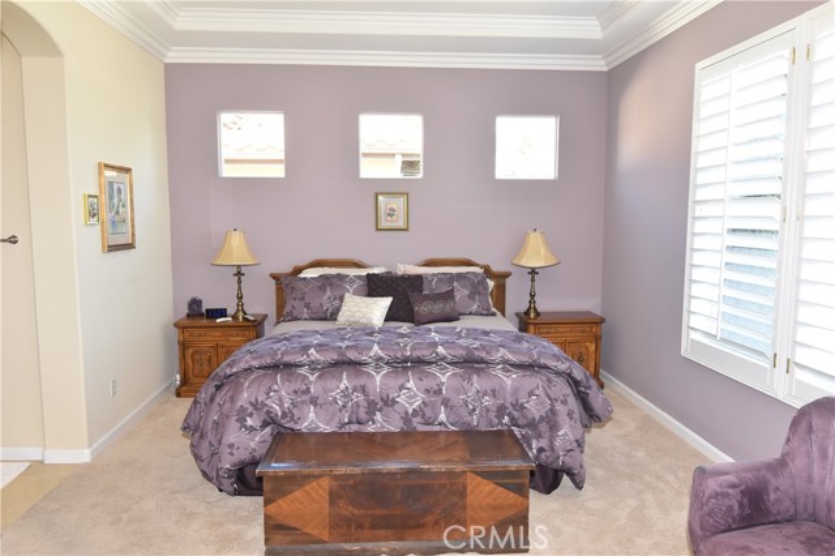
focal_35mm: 26
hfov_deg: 70.5
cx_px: 418
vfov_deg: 50.4
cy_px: 278
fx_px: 591
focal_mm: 17
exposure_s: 1/125
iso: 1100
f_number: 4
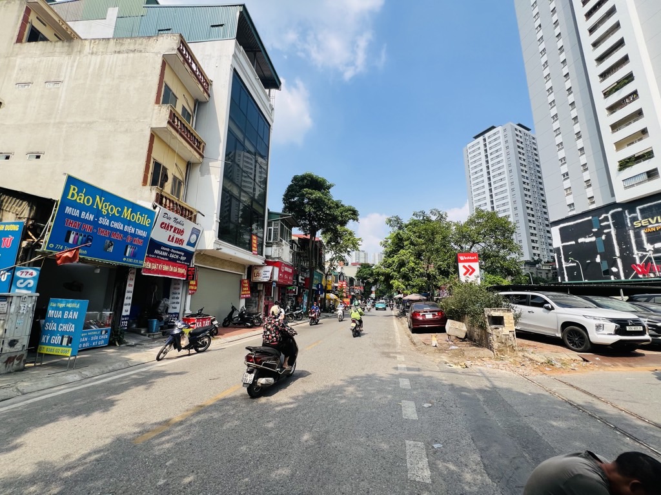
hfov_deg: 106.2
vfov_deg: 89.9
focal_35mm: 13
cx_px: 330
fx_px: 248
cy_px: 248
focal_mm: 1.57
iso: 32
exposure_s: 1/1155
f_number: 1.8
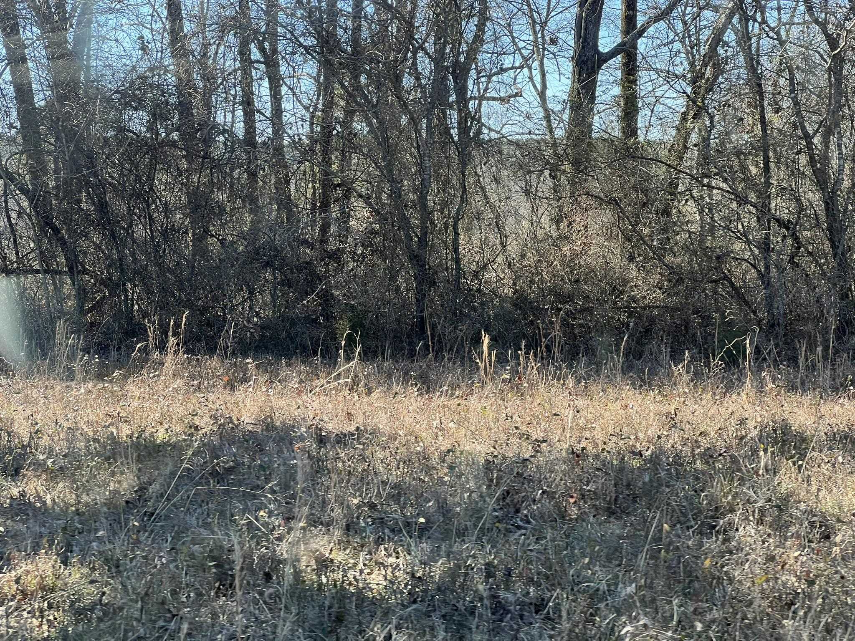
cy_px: 320
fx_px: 1902
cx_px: 428
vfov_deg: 19.1
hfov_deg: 25.3
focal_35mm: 77
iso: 32
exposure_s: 1/99
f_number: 2.8
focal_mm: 9
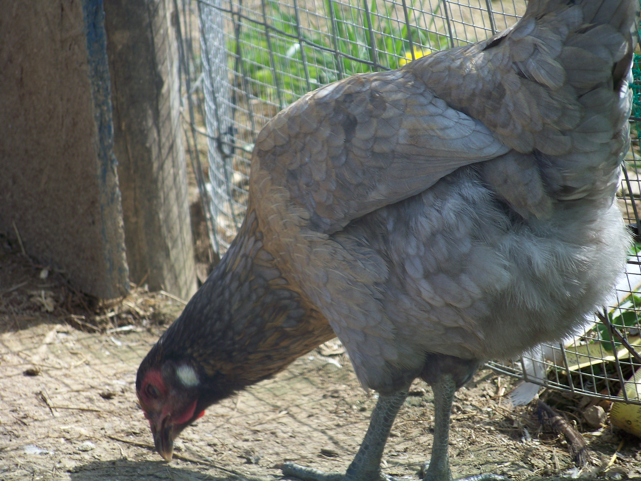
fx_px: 5814
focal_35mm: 314
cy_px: 240
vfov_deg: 4.7
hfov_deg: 6.3
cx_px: 320
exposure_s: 1/250
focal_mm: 52.2
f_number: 4
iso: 64
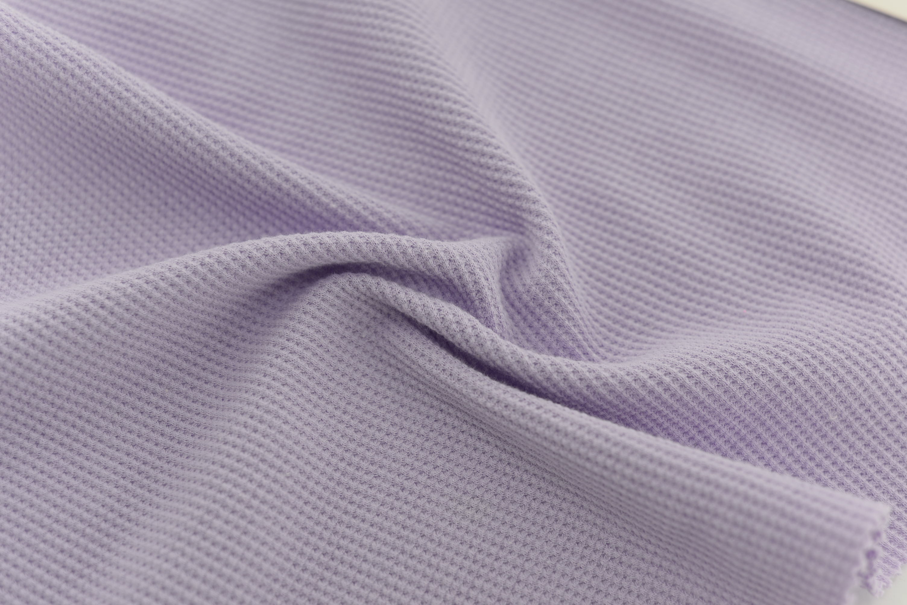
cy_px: 302
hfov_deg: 39.6
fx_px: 1260
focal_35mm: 50
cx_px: 454
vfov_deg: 27.0
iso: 100
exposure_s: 1/125
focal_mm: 50
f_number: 3.5
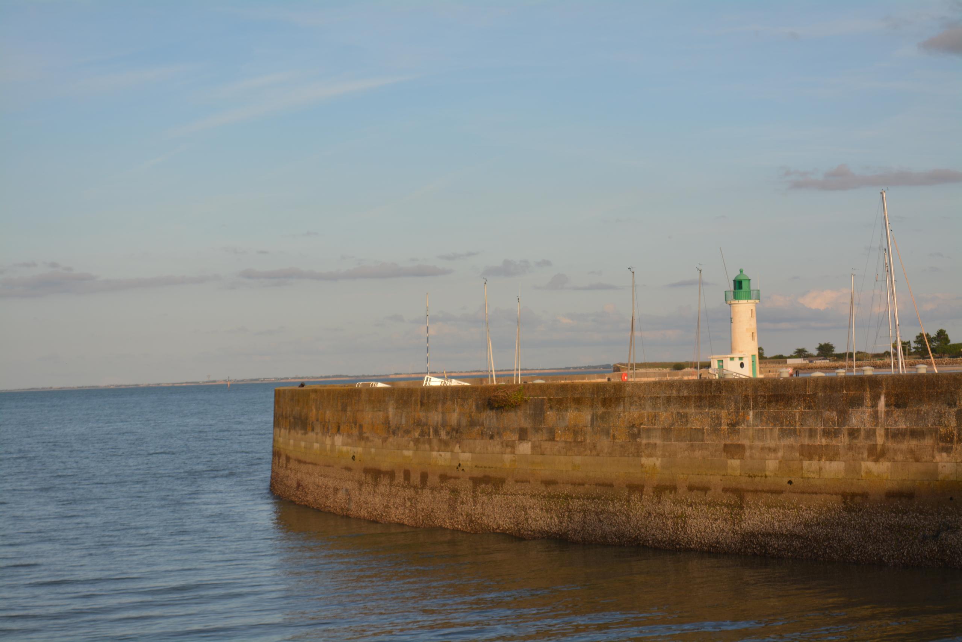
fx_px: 2205
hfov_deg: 24.6
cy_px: 321
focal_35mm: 82
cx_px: 481
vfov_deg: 16.6
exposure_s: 1/250
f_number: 8
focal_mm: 55
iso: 110
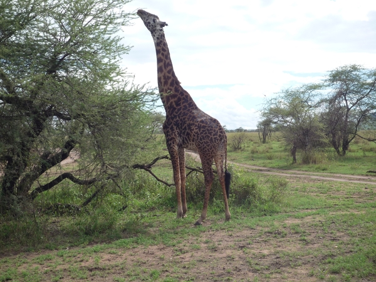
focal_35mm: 59
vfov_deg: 24.8
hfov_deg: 32.7
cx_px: 188
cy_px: 141
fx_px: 641
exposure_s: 1/400
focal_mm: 10.4
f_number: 4.7
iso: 100
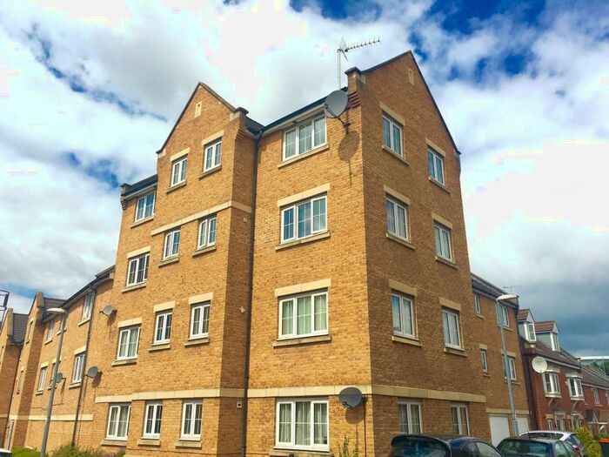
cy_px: 228
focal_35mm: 29
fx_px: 510
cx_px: 304
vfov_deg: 48.2
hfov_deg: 61.7
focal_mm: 4.15
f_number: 2.2
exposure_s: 1/2747
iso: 25
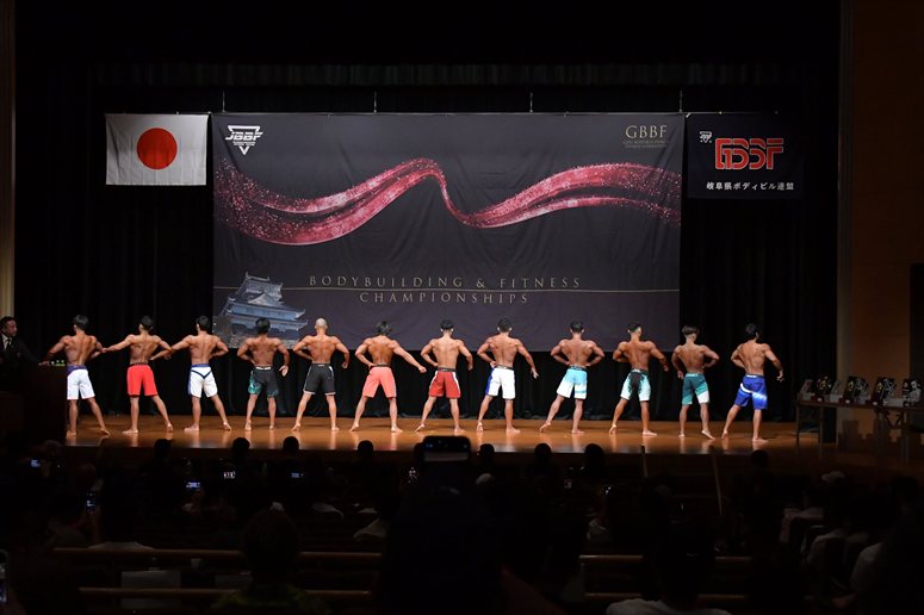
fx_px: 1539
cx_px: 462
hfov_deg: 33.4
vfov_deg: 22.6
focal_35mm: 60
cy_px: 308
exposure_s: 1/400
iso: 5000
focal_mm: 40
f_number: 5.6
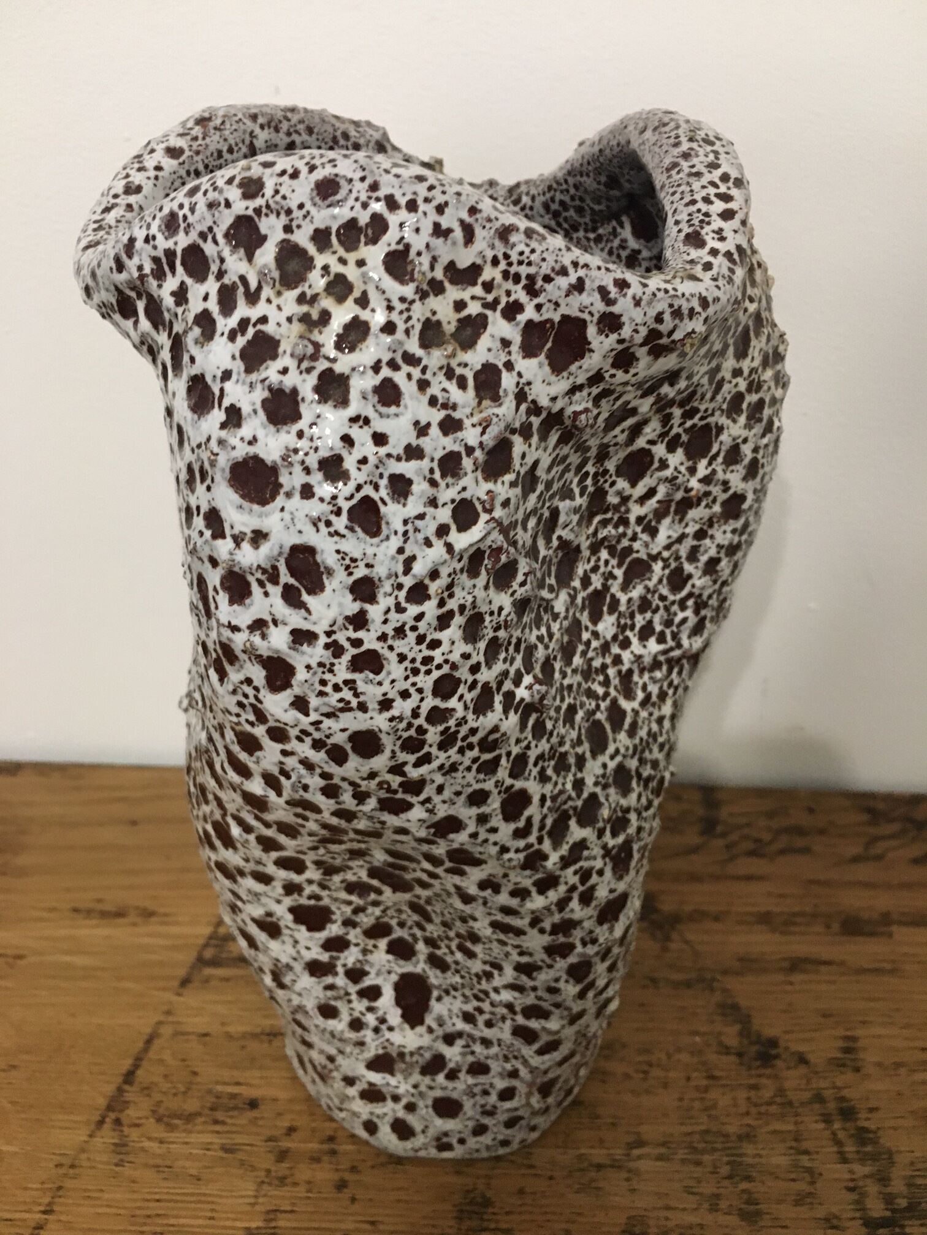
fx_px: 1035
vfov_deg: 61.7
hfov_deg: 48.2
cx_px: 464
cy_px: 618
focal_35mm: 29
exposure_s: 1/25
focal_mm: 4.15
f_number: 2.2
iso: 200
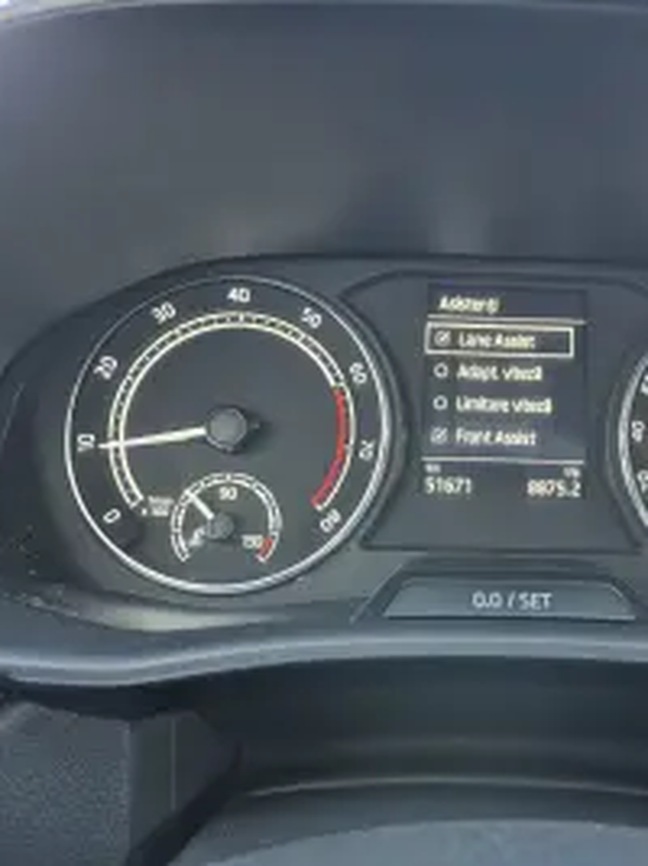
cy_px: 431
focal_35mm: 31
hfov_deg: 43.8
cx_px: 492
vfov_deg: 58.4
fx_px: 774
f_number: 1.8
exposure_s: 1/50
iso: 160
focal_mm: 5.4
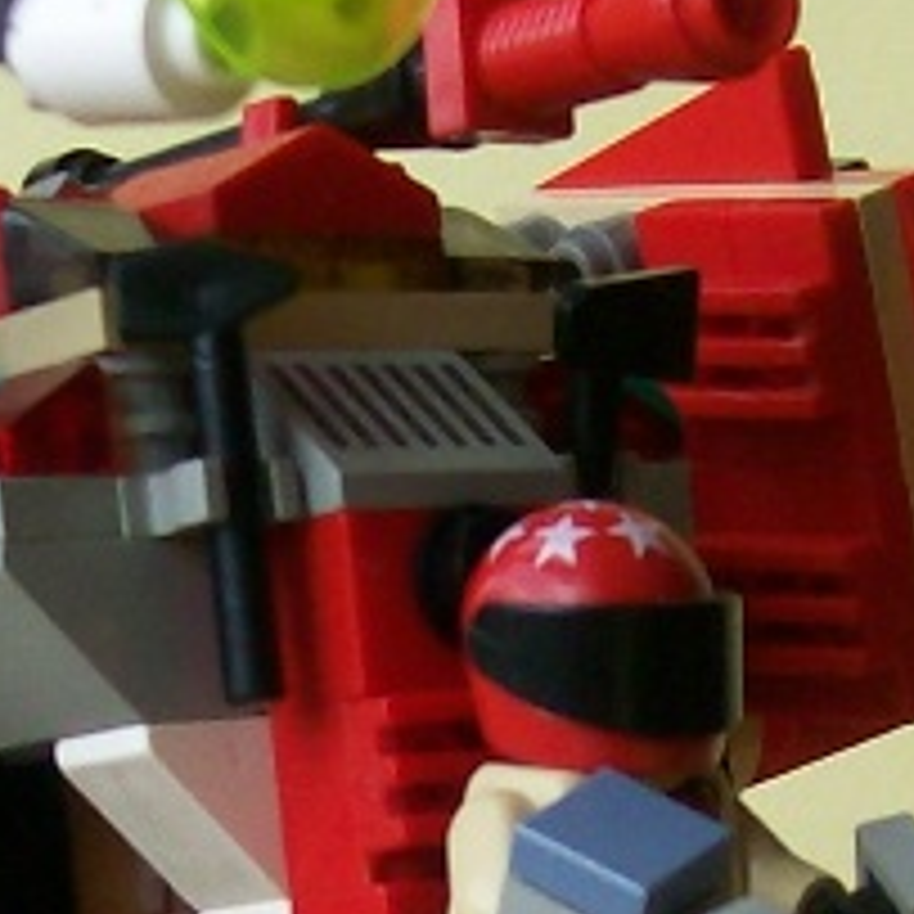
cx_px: 455
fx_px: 5407
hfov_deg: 9.7
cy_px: 1279
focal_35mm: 181
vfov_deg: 9.4
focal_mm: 6
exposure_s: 1/204
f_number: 2.7
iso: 80
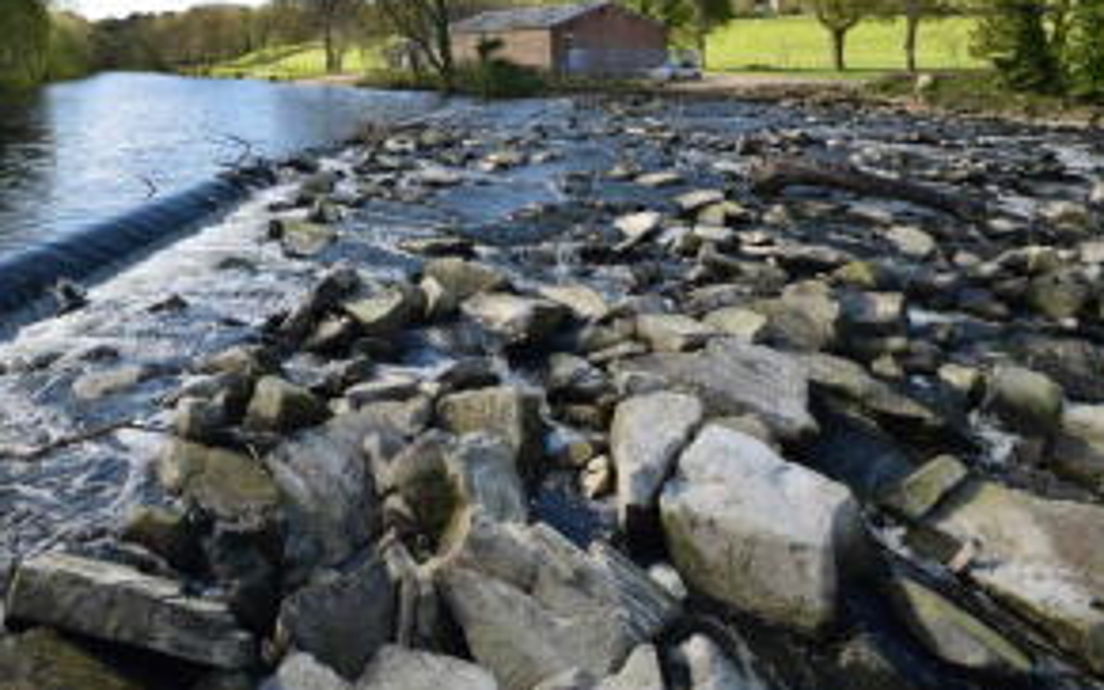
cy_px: 104
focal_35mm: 25
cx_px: 414
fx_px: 752
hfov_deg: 71.3
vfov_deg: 45.8
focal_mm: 10
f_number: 7.1
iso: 100
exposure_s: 1/200
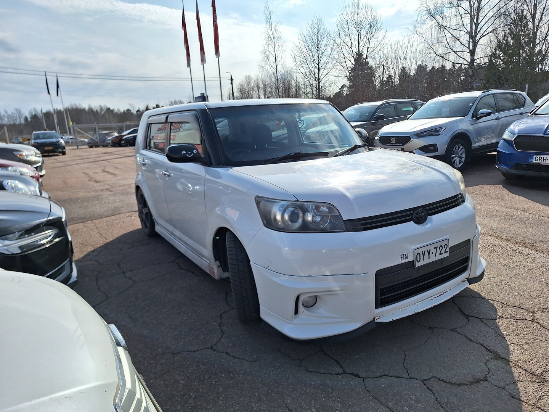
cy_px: 206
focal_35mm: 23
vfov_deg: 58.9
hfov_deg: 73.9
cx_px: 274
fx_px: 365
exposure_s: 1/6667
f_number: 1.8
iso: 40
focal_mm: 5.54
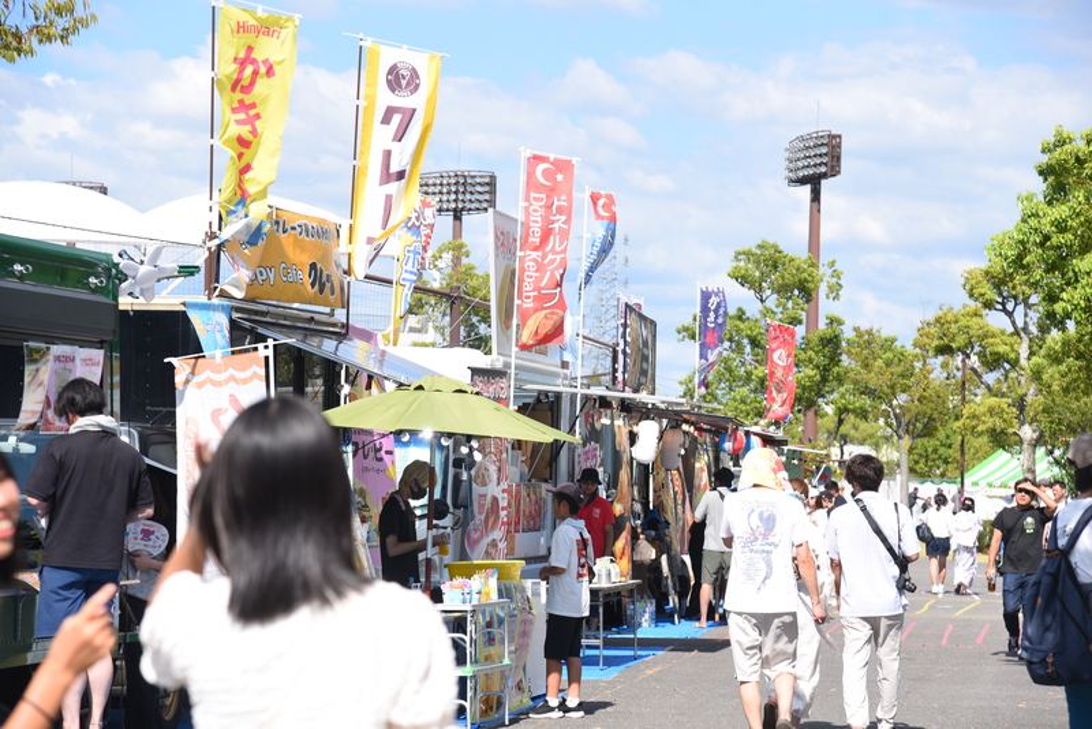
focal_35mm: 98
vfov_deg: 14.0
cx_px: 546
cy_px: 364
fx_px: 2974
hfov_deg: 20.8
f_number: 5.6
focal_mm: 98
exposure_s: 1/320
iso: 100
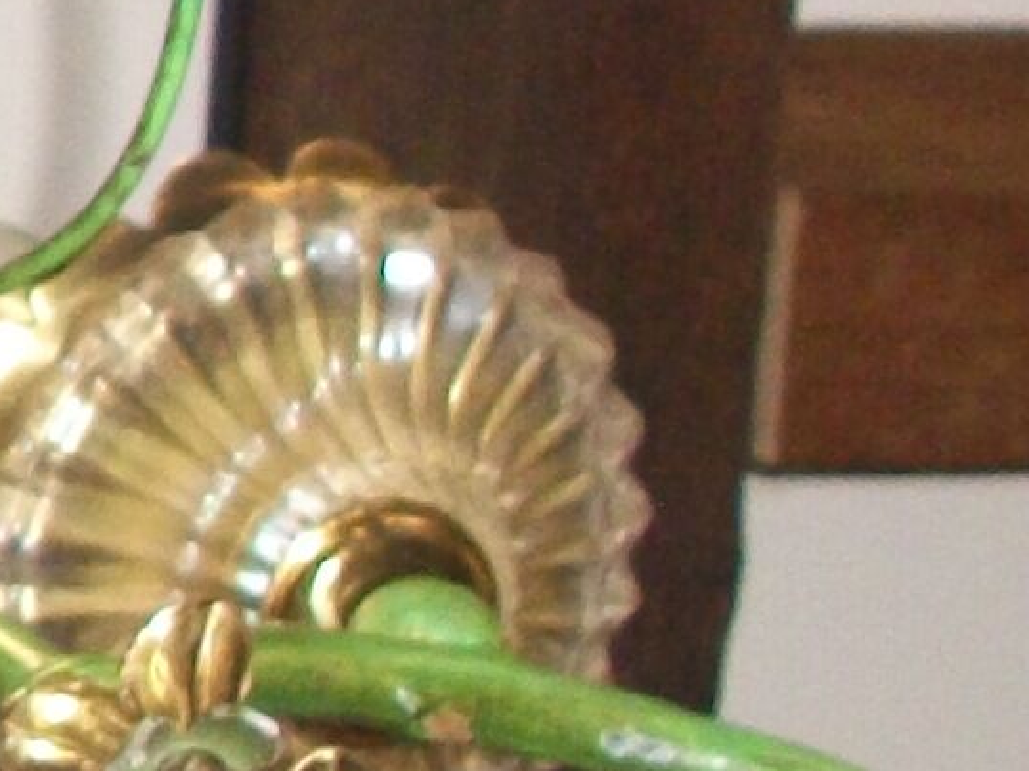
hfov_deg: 7.6
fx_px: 7072
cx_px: -1599
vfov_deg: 6.2
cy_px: 157
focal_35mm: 238
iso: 160
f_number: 2.9
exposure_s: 1/60
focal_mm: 5.7
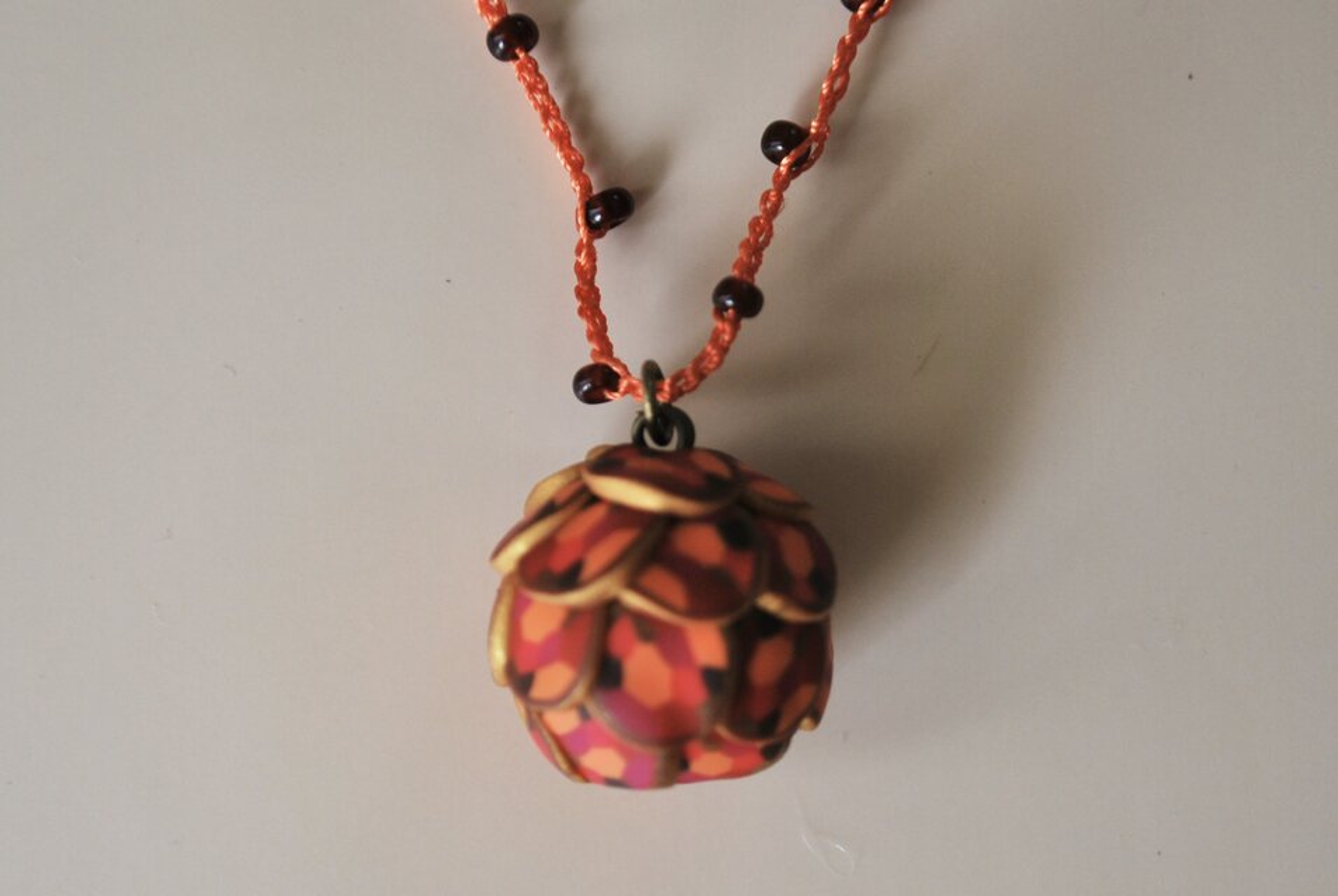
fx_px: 2122
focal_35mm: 57
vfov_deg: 23.9
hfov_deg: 35.0
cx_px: 669
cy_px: 448
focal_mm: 38
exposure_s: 1/80
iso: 200
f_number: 5.3
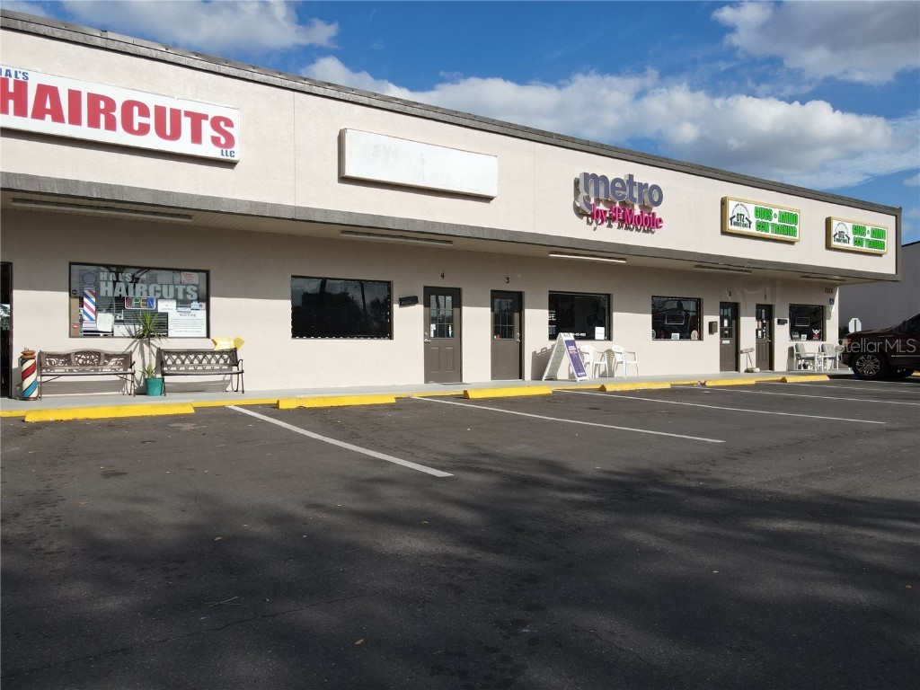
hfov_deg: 71.6
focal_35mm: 24
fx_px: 638
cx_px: 460
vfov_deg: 56.8
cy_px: 345
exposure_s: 1/1000
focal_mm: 4.5
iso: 100
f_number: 2.8
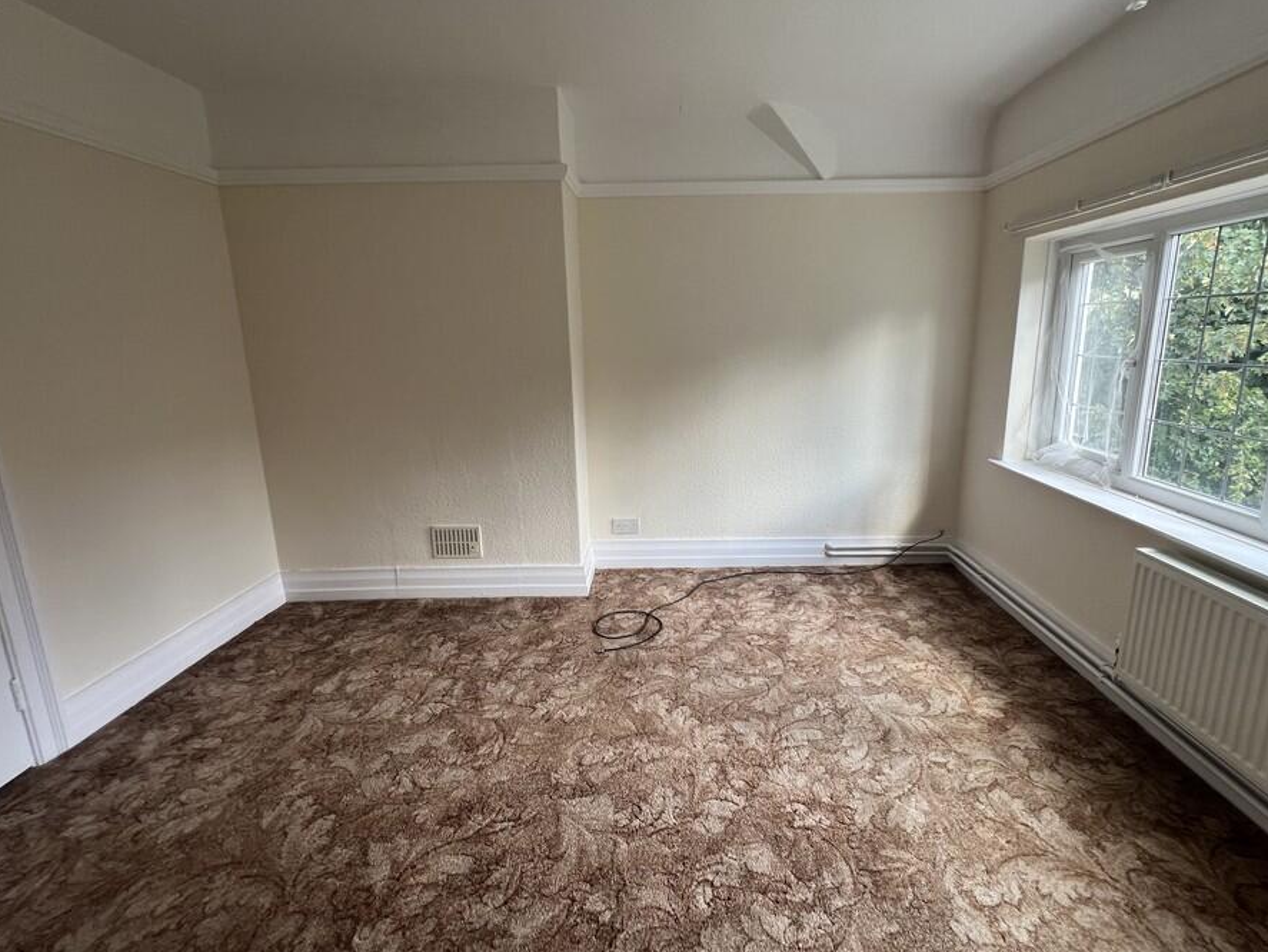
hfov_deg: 98.0
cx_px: 678
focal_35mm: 15
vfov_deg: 81.7
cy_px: 449
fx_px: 550
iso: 50
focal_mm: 1.57
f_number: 1.8
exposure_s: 1/99
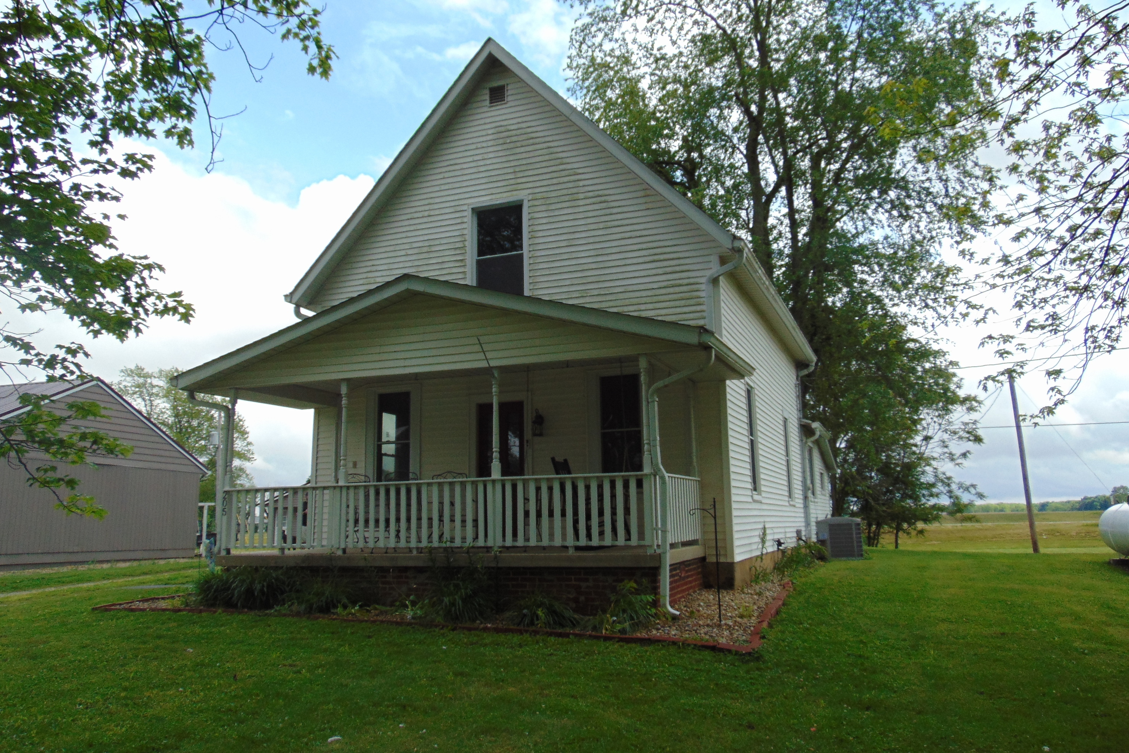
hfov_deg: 67.4
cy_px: 371
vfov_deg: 47.9
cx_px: 550
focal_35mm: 27
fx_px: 847
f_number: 3
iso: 80
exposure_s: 1/800
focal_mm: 4.5
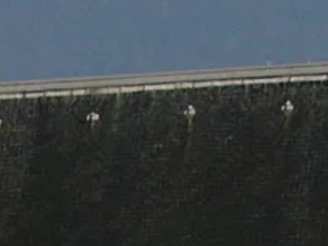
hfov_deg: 1.4
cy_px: -549
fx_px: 13597
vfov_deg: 1.0
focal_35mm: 1435
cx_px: 1074
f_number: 5.6
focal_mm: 31.6
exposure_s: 1/500
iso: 50
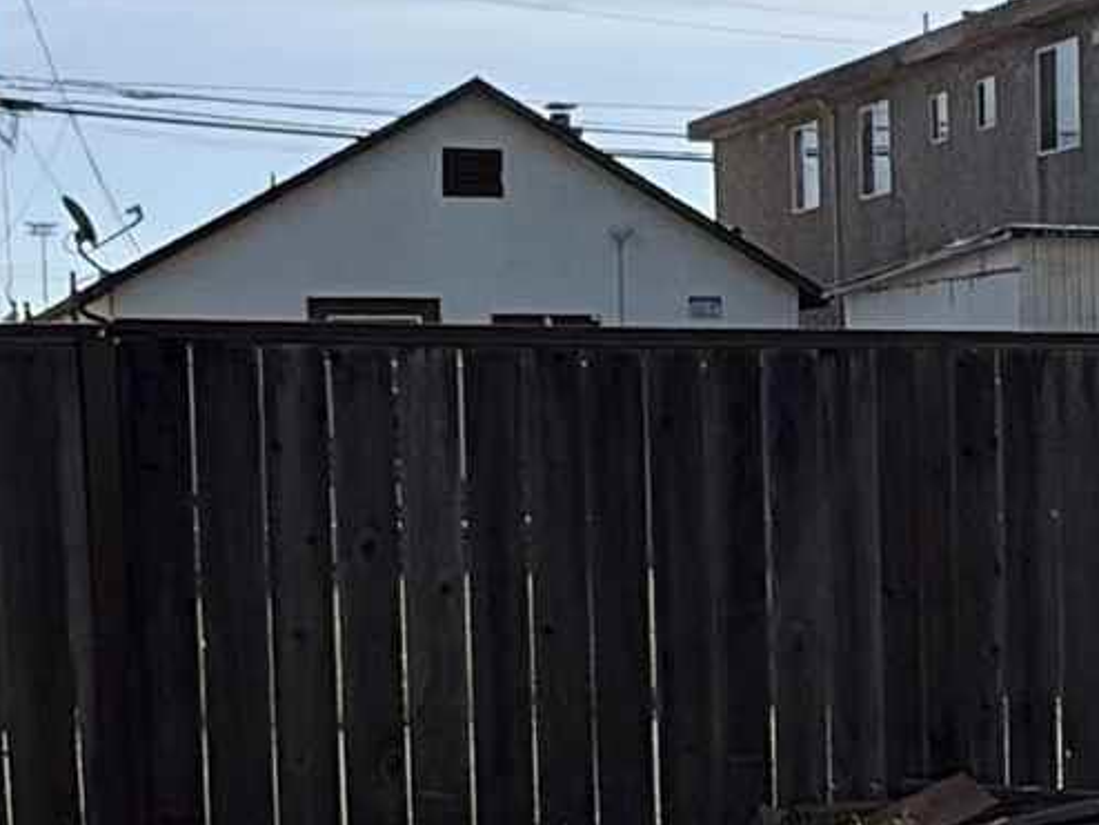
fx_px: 2763
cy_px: 580
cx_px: 1368
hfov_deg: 20.8
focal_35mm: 87
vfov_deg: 16.9
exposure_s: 1/3460
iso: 50
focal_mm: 2.22
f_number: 2.2
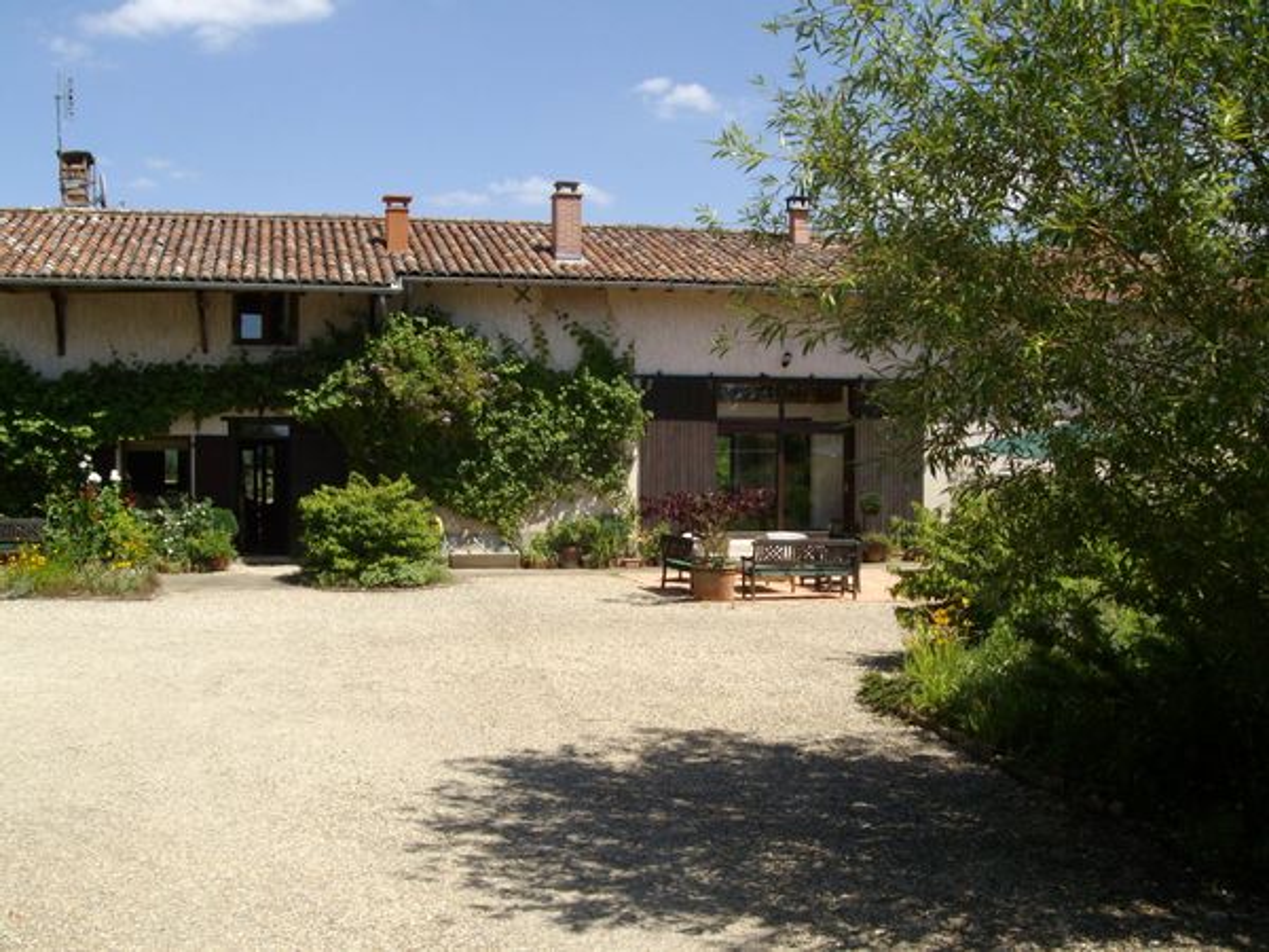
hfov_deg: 51.4
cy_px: 476
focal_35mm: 36
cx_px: 634
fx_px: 1320
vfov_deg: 39.7
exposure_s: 1/400
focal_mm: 6
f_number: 4.8
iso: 80
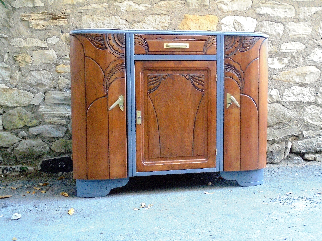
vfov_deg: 37.7
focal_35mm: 38
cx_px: 161
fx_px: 353
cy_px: 120
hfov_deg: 49.0
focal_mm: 6.9
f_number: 4.2
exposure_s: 1/40
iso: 800
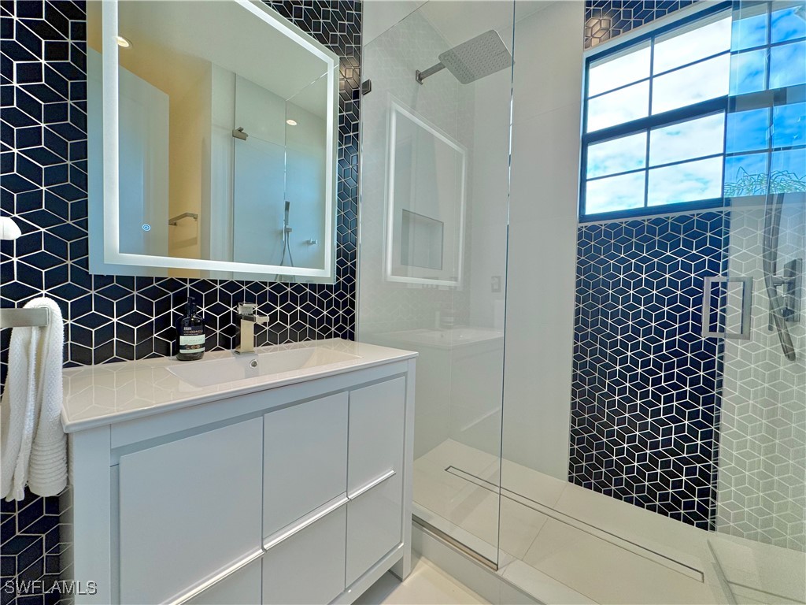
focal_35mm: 14
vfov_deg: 85.7
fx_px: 326
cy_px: 302
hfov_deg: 102.1
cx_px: 403
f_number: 2.2
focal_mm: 2.22
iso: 125
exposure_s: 1/120
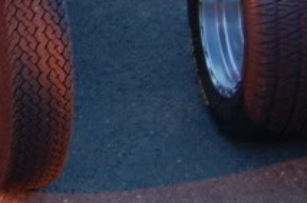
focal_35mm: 129
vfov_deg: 10.2
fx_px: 1097
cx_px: -137
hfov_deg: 14.9
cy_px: -107
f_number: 3.8
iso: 800
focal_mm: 23
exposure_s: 1/5
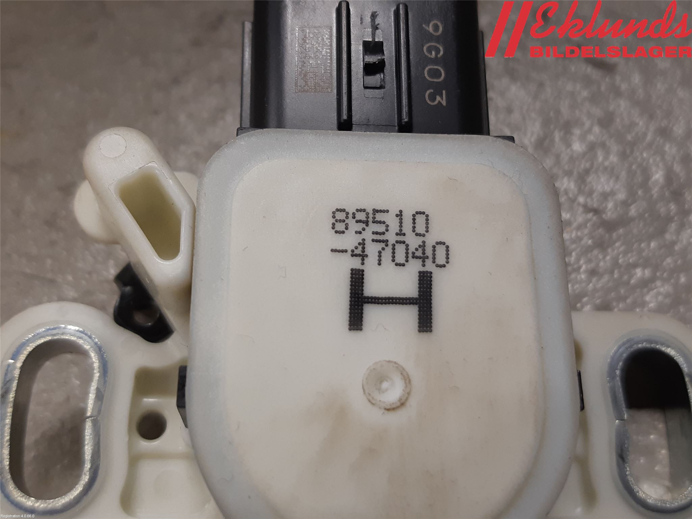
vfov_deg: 53.1
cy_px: 260
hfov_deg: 67.3
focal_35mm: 26
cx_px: 346
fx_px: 520
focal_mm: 3.93
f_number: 1.7
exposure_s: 1/50
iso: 64
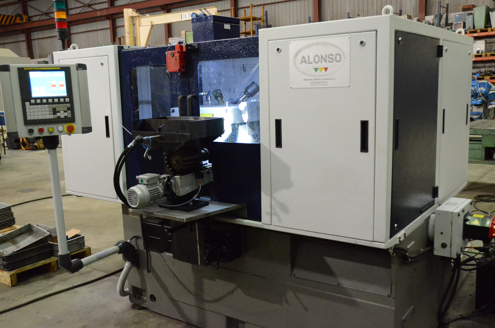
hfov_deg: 53.2
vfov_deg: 36.7
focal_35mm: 36
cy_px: 164
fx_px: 494
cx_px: 248
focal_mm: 24
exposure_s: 1/160
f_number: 3.8
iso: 6400
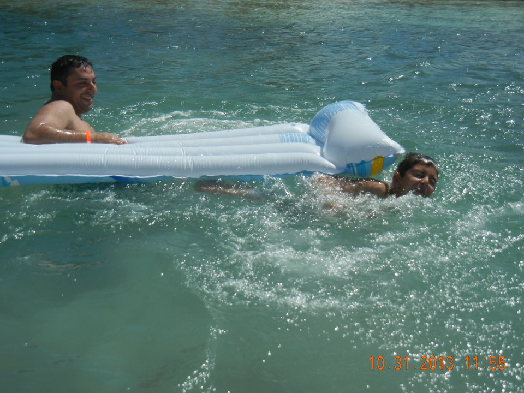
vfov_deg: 30.3
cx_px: 260
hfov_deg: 39.7
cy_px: 197
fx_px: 727
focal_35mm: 48
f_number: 7.6
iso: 160
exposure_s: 1/792
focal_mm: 8.1
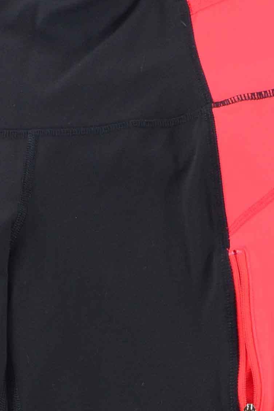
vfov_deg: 8.0
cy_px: 770
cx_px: 5
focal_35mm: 249
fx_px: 2842
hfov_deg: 5.5
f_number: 16
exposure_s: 1/100
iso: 400
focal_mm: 38
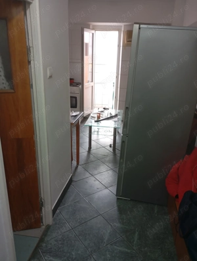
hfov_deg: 49.9
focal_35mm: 28
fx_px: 212
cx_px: 98
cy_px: 130
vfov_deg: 63.4
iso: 915
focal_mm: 4.27
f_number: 1.8
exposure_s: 1/33.3
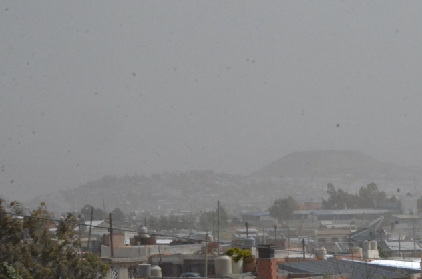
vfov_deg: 8.0
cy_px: 189
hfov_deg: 12.1
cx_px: 282
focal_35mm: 170
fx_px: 1989
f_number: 25
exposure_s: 1/2500
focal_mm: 70
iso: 6400
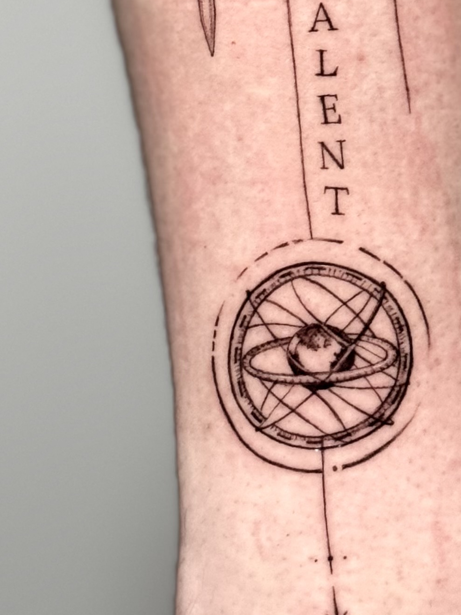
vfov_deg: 13.0
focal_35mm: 147
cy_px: -164
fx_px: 2612
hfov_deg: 10.0
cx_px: 407
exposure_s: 1/40
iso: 320
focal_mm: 6.76
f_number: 1.78
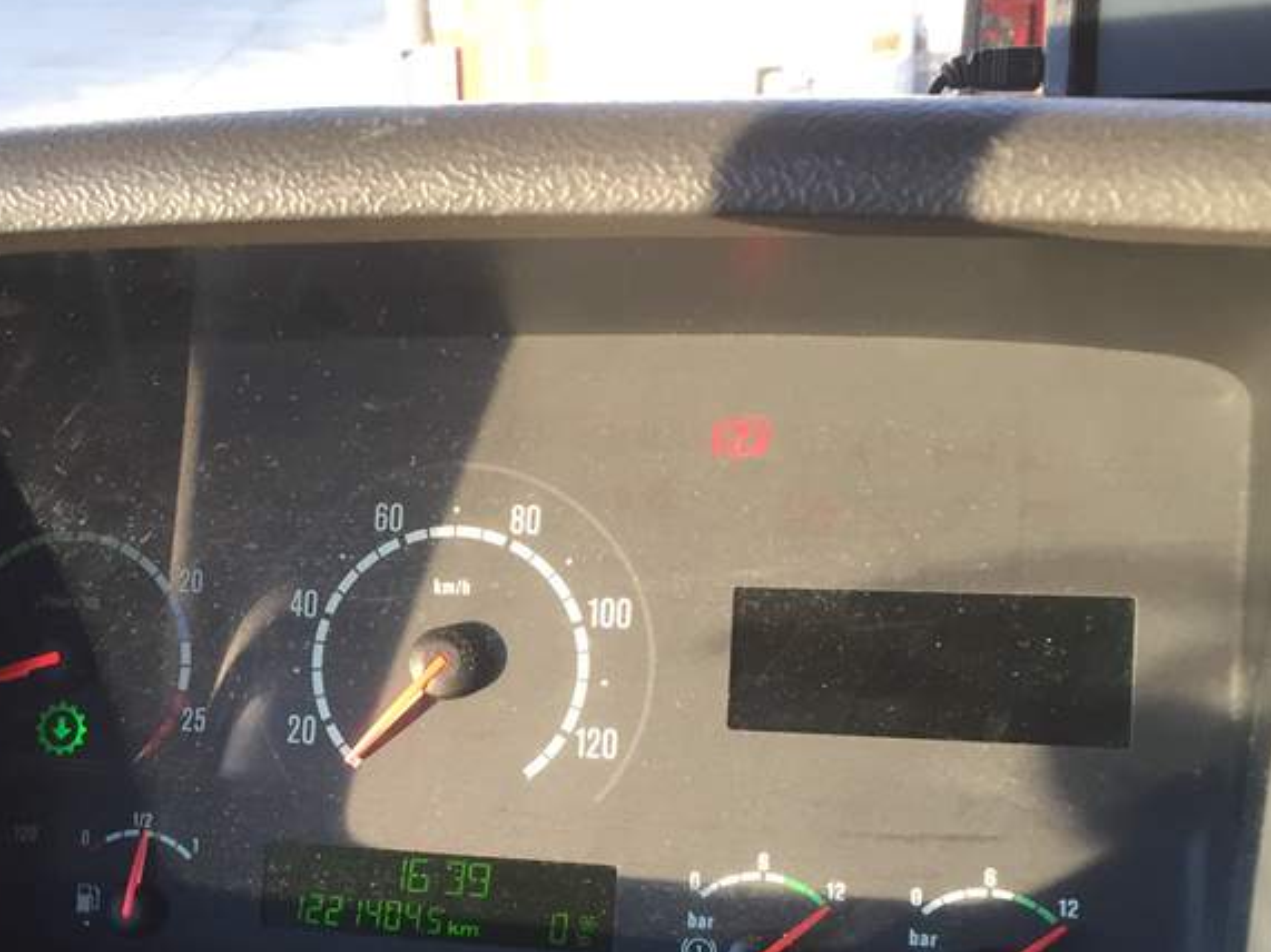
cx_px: 249
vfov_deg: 27.7
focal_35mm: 52
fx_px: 1909
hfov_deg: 35.6
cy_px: 687
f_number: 2.2
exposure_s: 1/33
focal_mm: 4.15
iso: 32
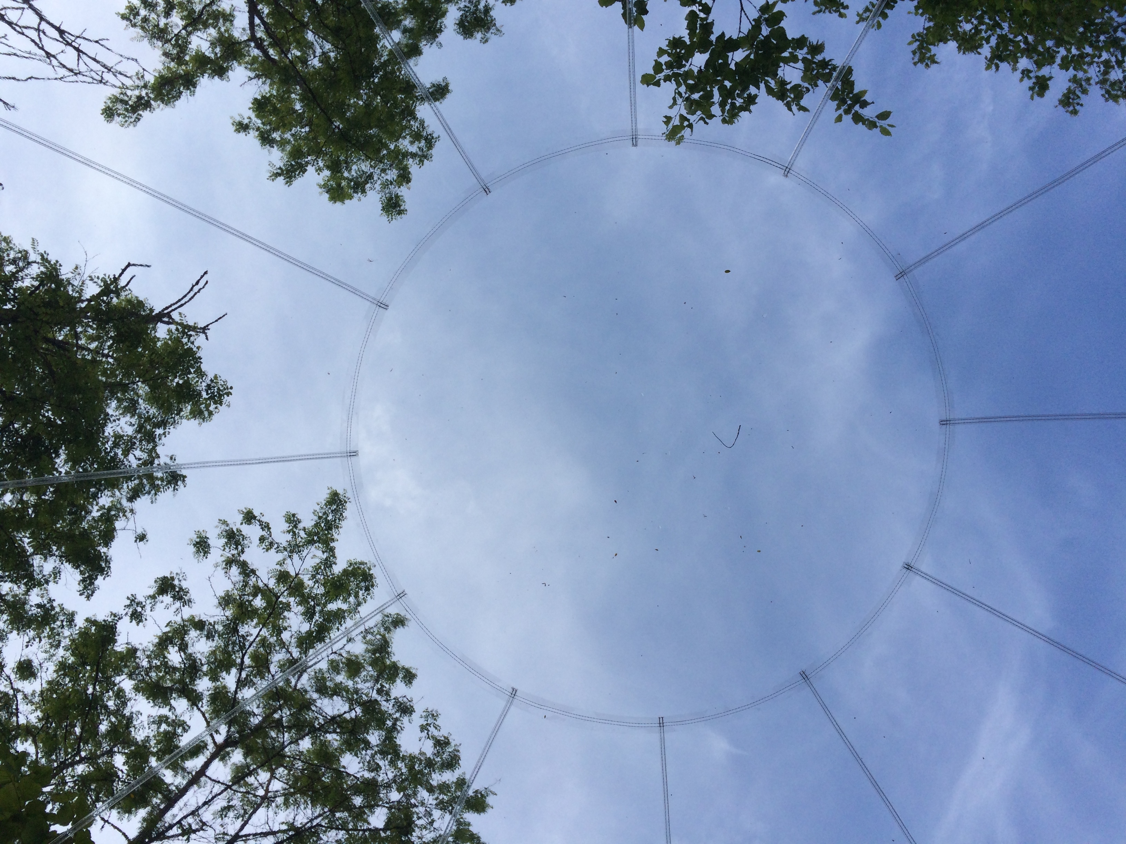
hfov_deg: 61.7
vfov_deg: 48.2
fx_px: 943
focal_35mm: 29
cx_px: 563
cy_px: 422
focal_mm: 4.15
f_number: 2.2
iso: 32
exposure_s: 1/1140
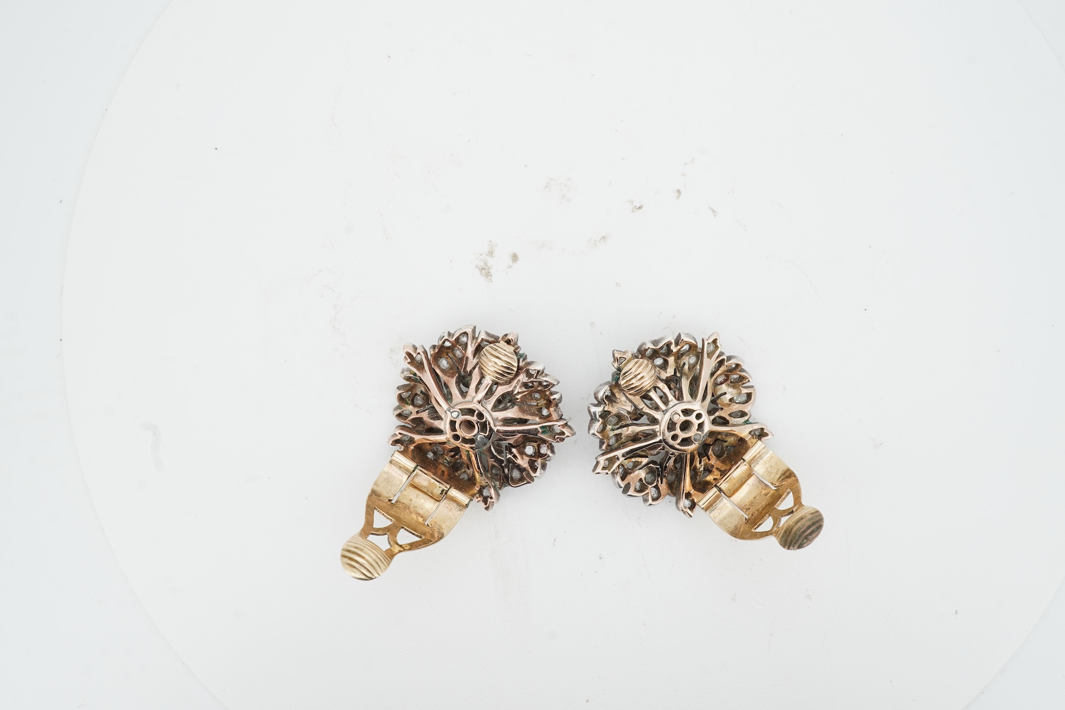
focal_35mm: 45
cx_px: 532
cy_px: 355
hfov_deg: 43.6
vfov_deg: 29.9
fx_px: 1331
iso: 100
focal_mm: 30
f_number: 22
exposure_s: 1/60
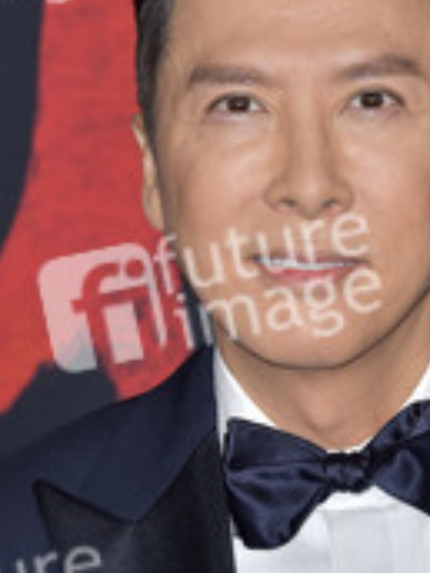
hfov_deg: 5.9
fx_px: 4141
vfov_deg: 7.9
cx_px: 308
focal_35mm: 250
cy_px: 460
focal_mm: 112
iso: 400
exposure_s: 1/250
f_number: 7.1
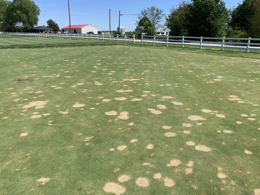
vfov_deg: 51.4
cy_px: 100
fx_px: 203
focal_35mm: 27
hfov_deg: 65.3
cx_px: 132
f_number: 1.8
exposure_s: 1/2309
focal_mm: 4.25
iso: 25
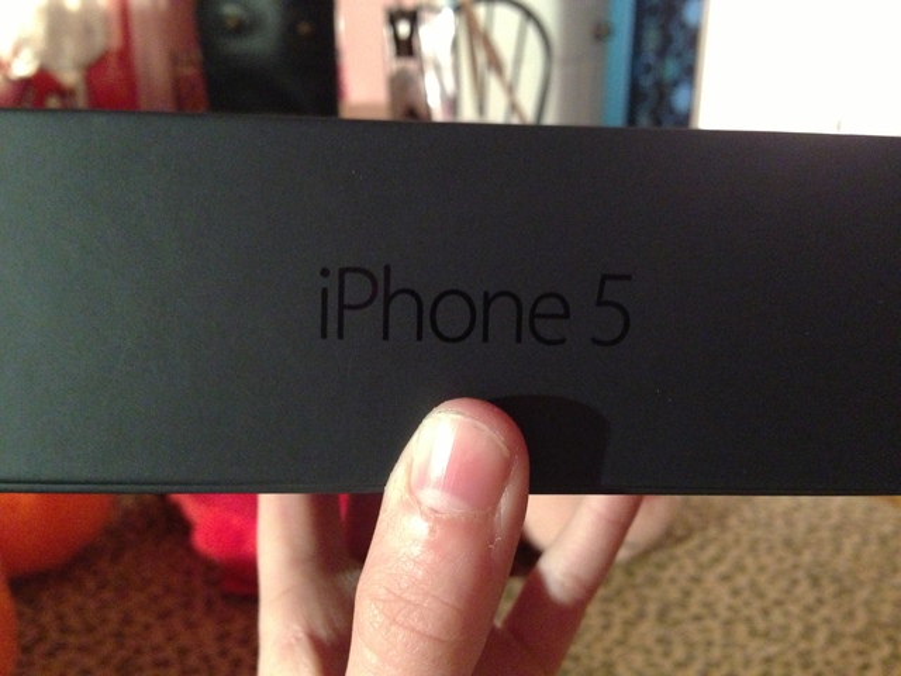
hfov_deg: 55.4
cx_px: 450
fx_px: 859
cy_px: 338
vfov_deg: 42.9
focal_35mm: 33
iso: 800
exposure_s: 1/15
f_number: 2.4
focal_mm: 4.13
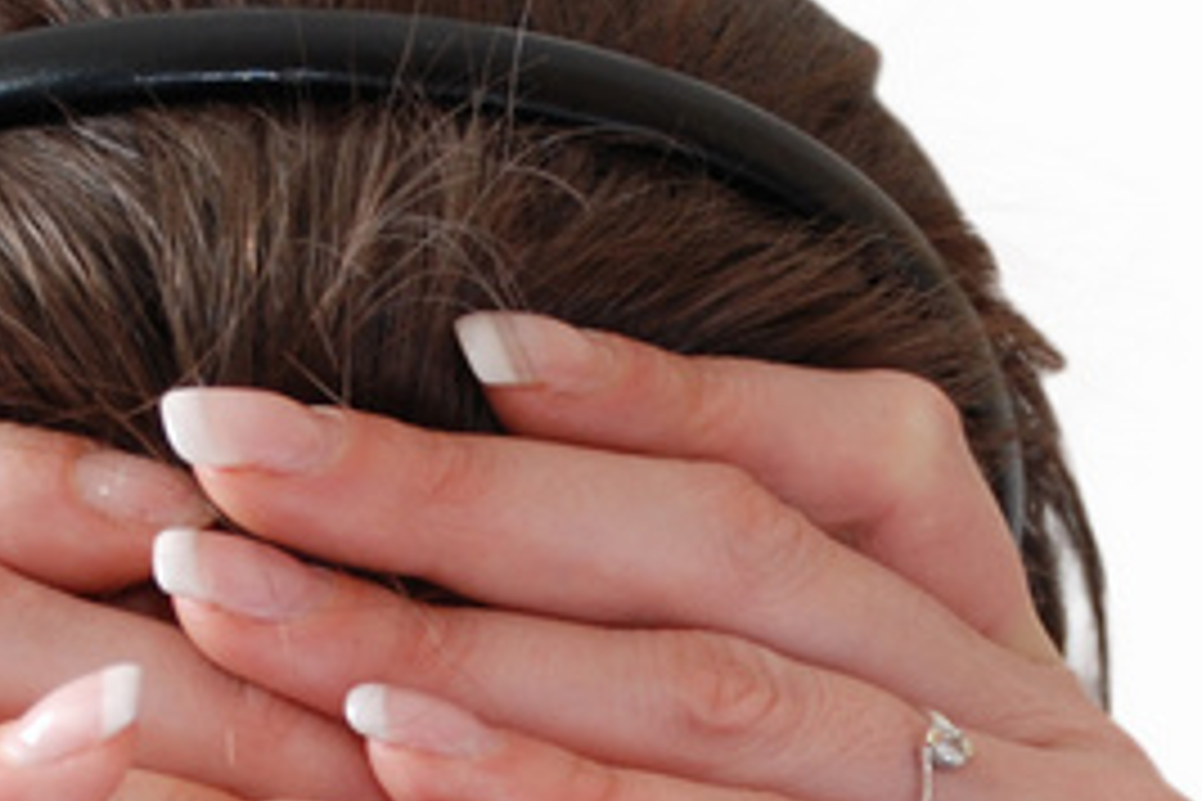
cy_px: 1188
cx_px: 738
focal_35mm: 297
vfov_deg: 4.6
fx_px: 9916
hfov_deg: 6.9
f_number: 4.8
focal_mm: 44
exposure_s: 1/50
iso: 200
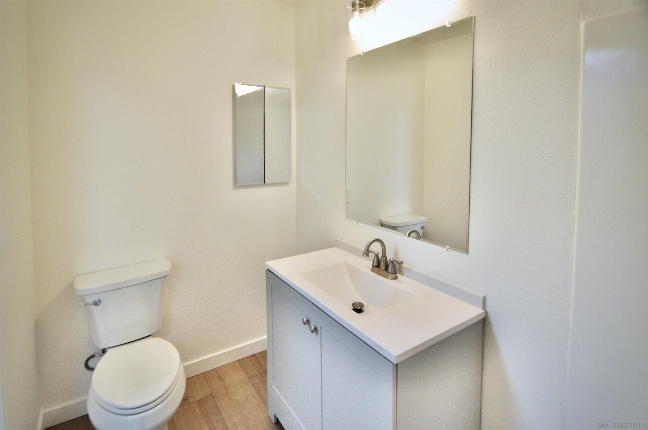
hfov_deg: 95.1
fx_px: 297
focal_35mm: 16
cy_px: 215
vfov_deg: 71.9
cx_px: 324
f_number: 4
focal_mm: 11
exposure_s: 1/60
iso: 400
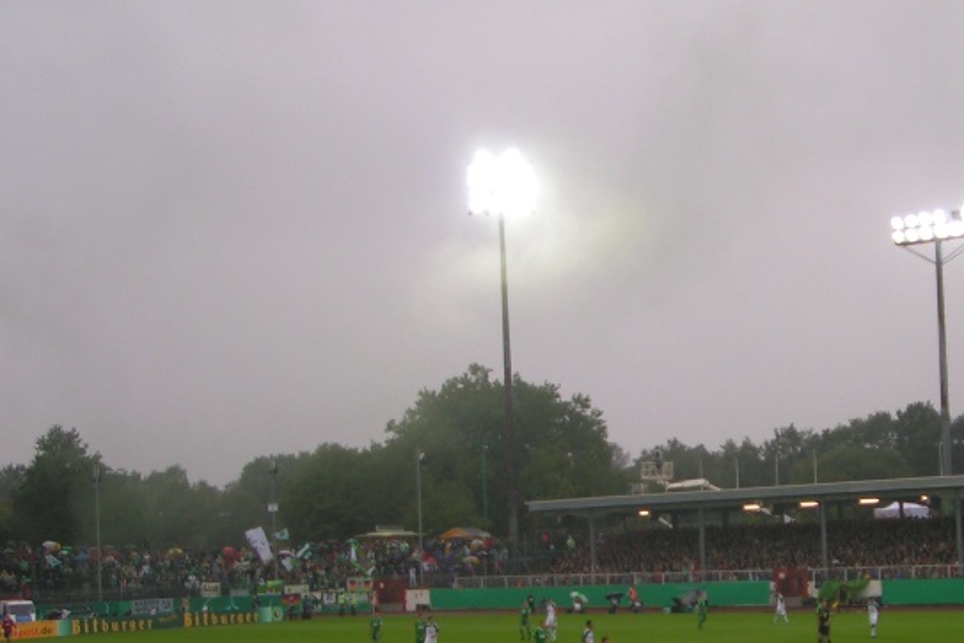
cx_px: 682
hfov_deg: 28.9
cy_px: 476
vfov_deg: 19.6
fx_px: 1848
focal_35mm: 69
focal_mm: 6.9
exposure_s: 1/100
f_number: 2.8
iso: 50
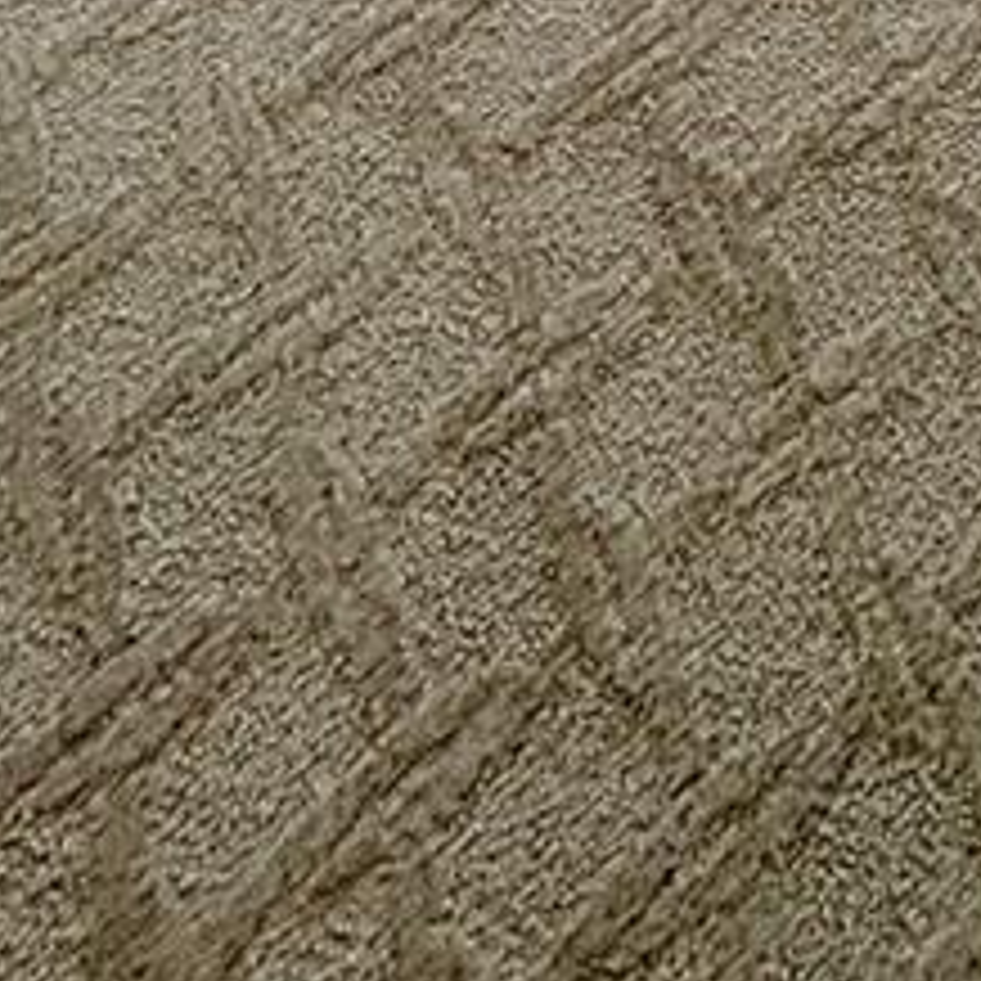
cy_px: -1642
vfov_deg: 13.3
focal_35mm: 68
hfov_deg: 23.5
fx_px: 2180
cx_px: 1125
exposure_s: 1/76
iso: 250
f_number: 2.2
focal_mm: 2.22
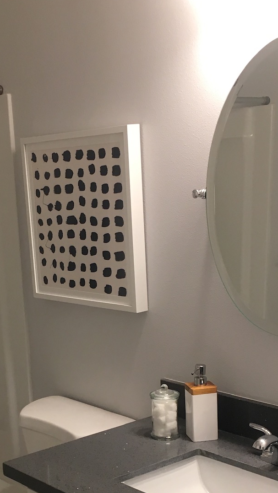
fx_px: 786
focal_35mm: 60
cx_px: 46
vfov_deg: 34.1
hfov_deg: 19.8
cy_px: 374
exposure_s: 1/30
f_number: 2.2
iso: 50
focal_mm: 4.15
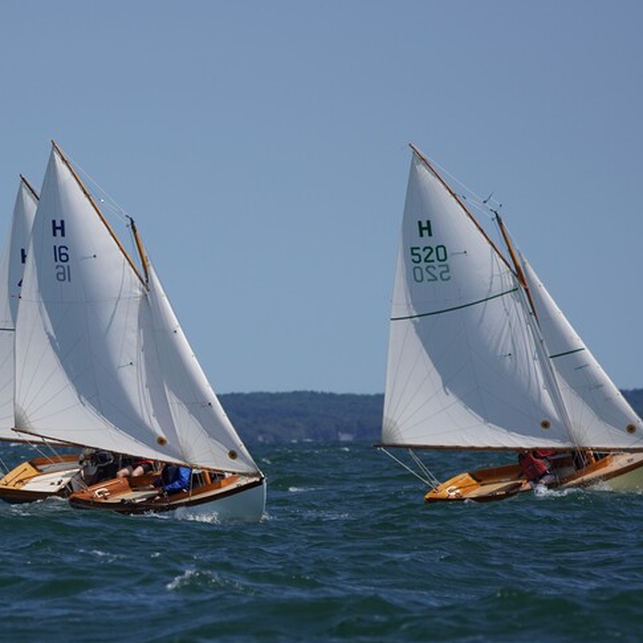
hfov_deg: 4.5
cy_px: 333
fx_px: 8133
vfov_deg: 4.5
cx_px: 127
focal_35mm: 387
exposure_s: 1/1250
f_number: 5.6
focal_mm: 184
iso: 100
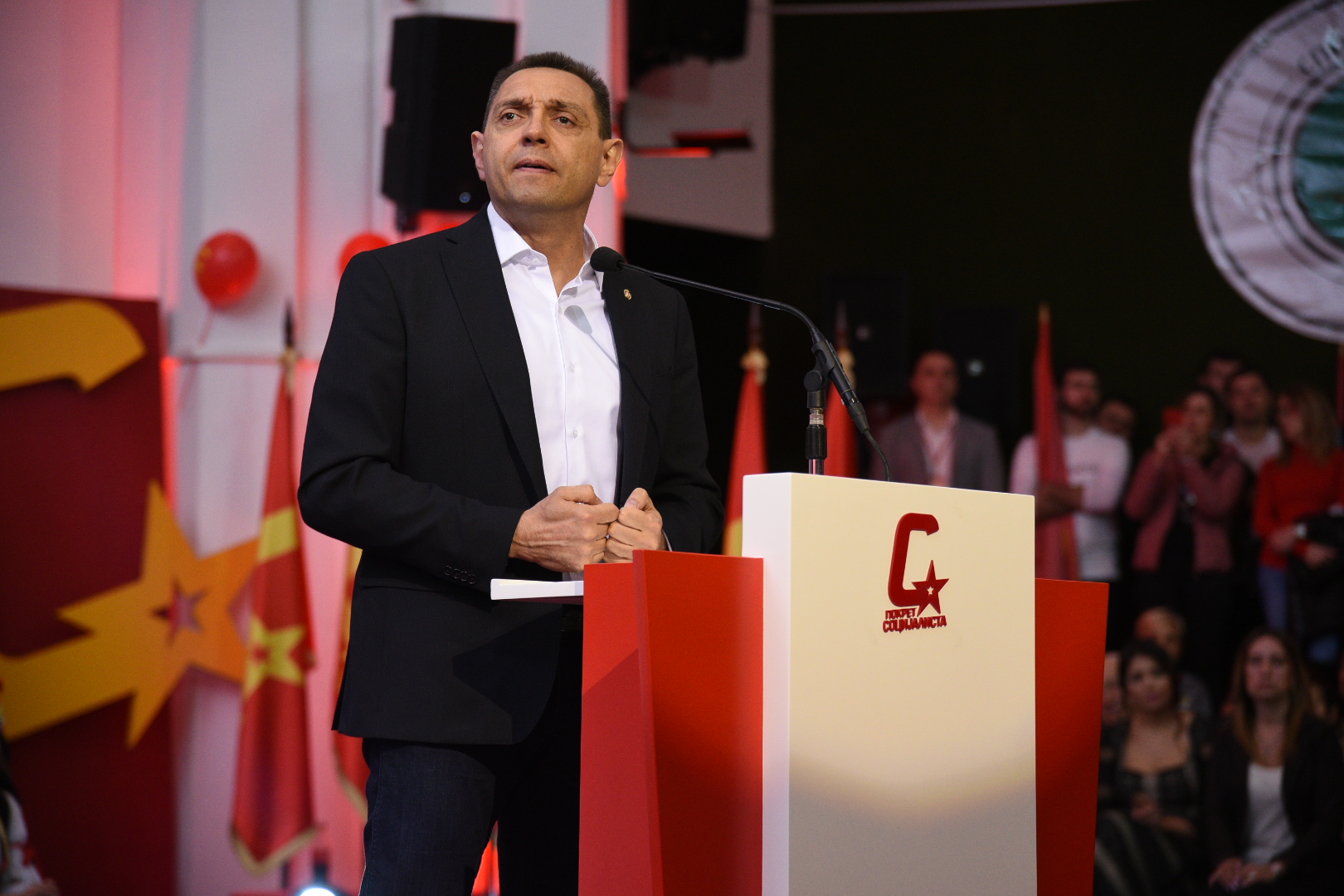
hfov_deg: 19.5
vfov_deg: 13.0
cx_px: 672
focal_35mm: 105
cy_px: 448
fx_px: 3920
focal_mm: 105
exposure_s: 1/160
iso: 1600
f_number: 4
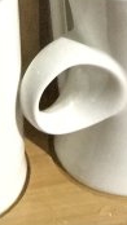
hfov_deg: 5.6
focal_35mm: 218
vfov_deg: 9.8
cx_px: 24
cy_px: -30
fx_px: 1304
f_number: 2.8
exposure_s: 1/50
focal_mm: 6.6
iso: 1000
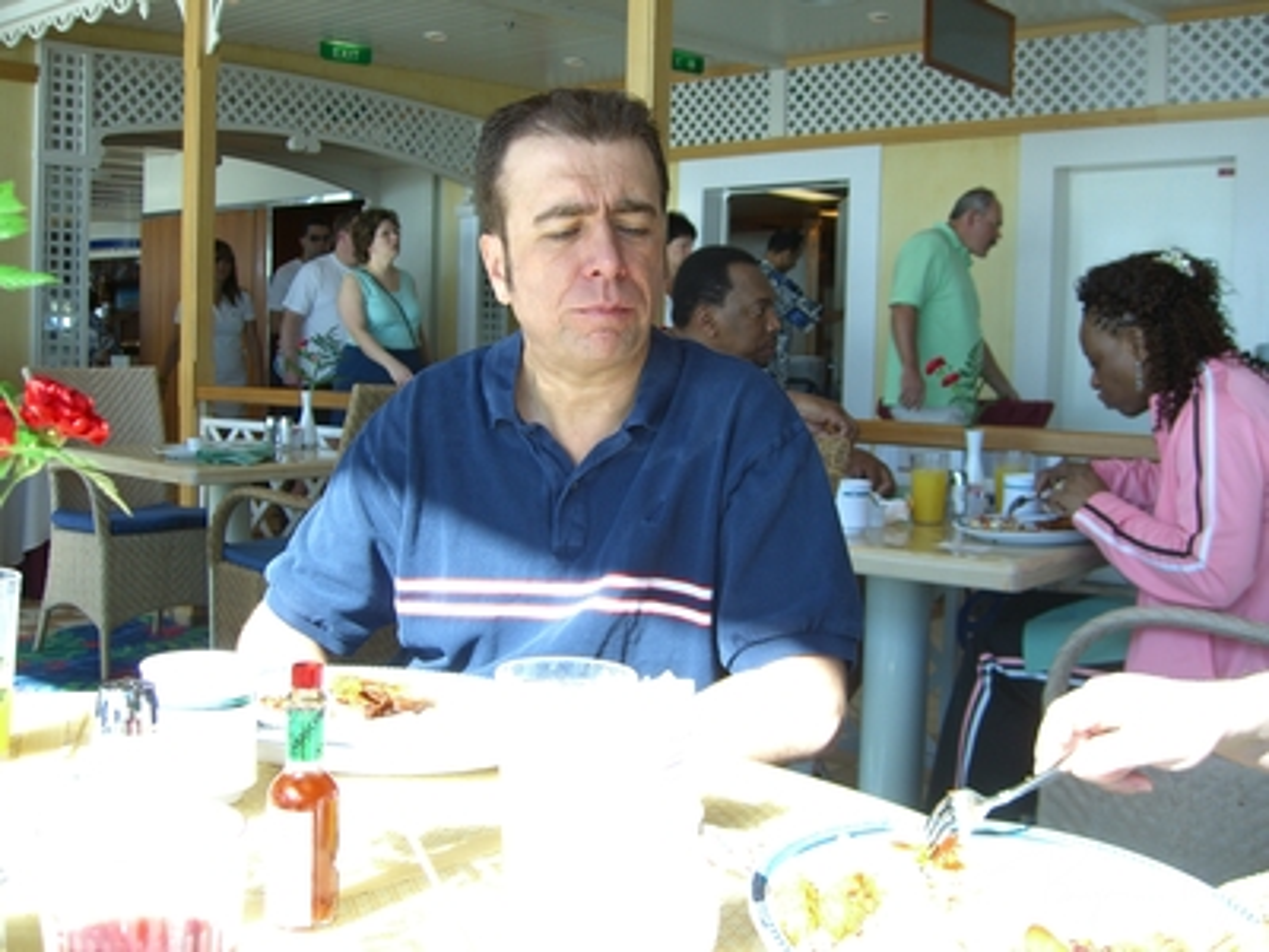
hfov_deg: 49.0
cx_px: 634
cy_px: 476
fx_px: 1393
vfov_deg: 37.7
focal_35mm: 38
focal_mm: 7.9
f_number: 2.8
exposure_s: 1/125
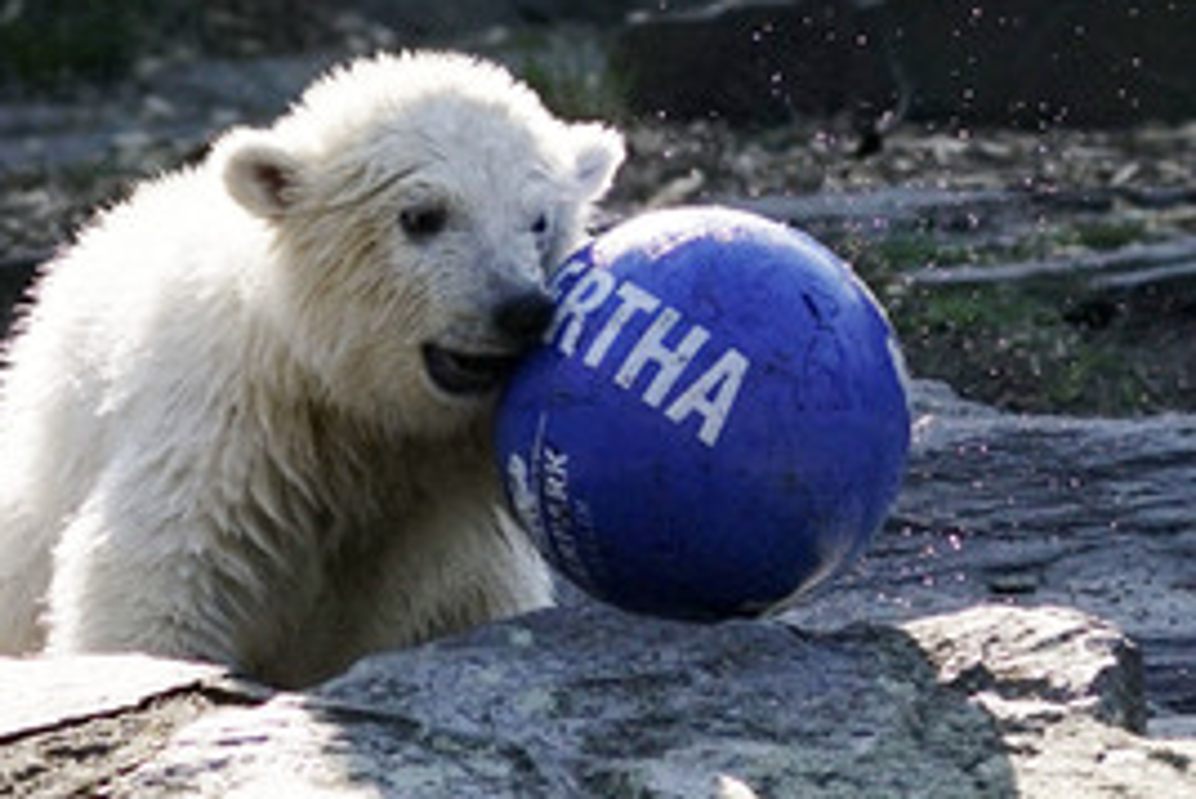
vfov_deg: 4.1
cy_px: 402
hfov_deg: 6.1
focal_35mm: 336
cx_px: 379
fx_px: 11168
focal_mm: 200
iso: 640
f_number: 5
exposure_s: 1/2000
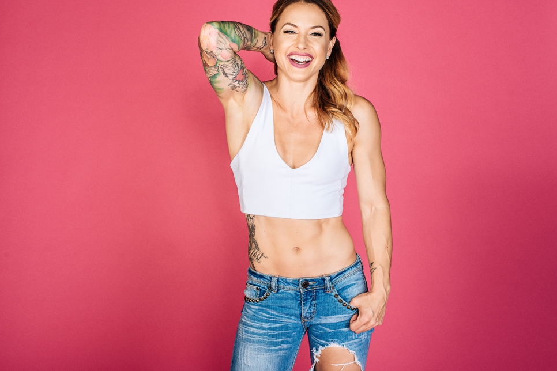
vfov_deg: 25.5
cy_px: 175
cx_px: 268
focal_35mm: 53
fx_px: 820
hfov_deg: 37.5
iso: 200
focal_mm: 50
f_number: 8
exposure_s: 1/200
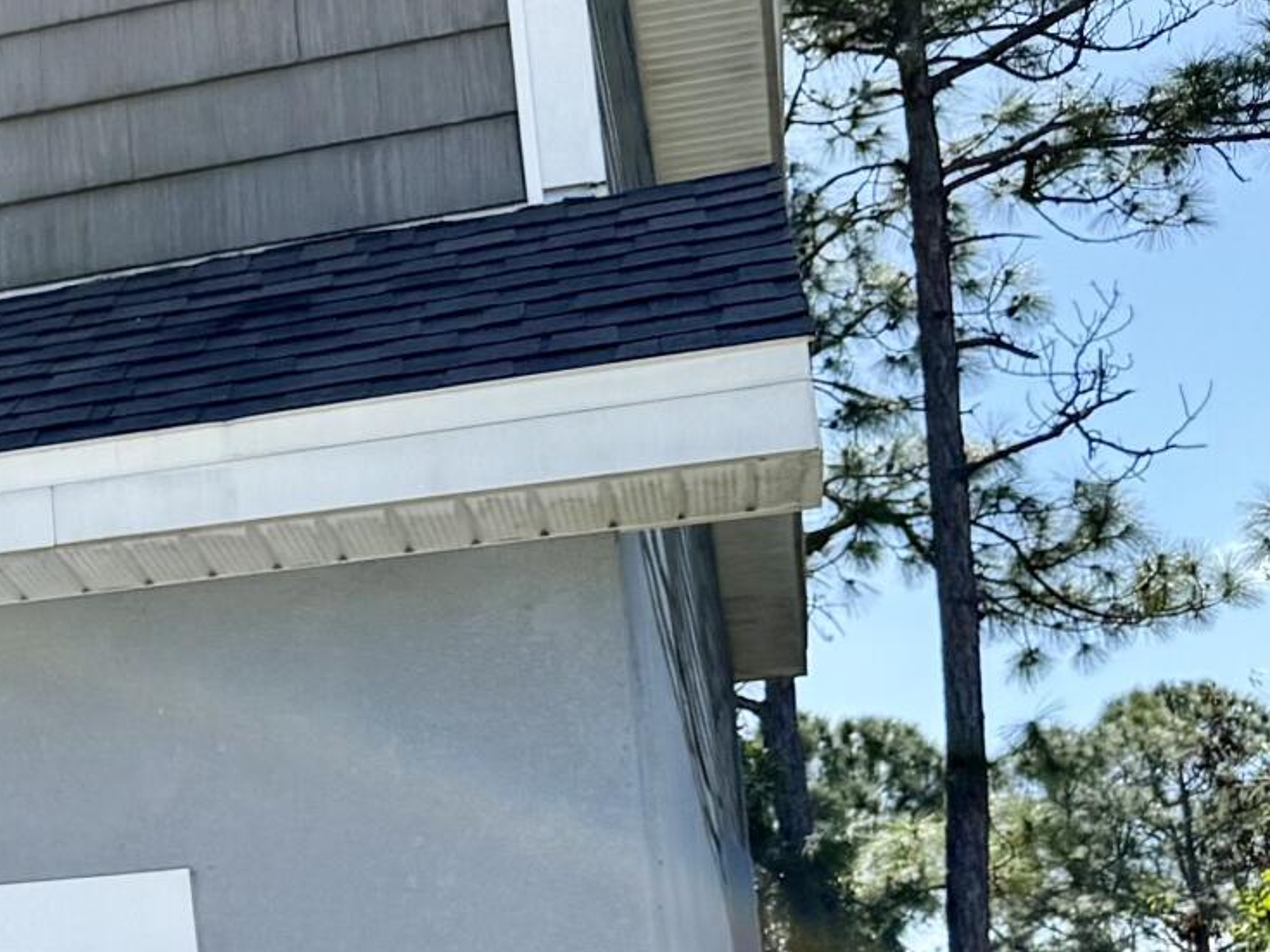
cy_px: 824
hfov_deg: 16.5
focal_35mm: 98
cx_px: -1070
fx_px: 3595
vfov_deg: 15.0
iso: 80
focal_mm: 6.76
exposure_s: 1/2801
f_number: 1.78
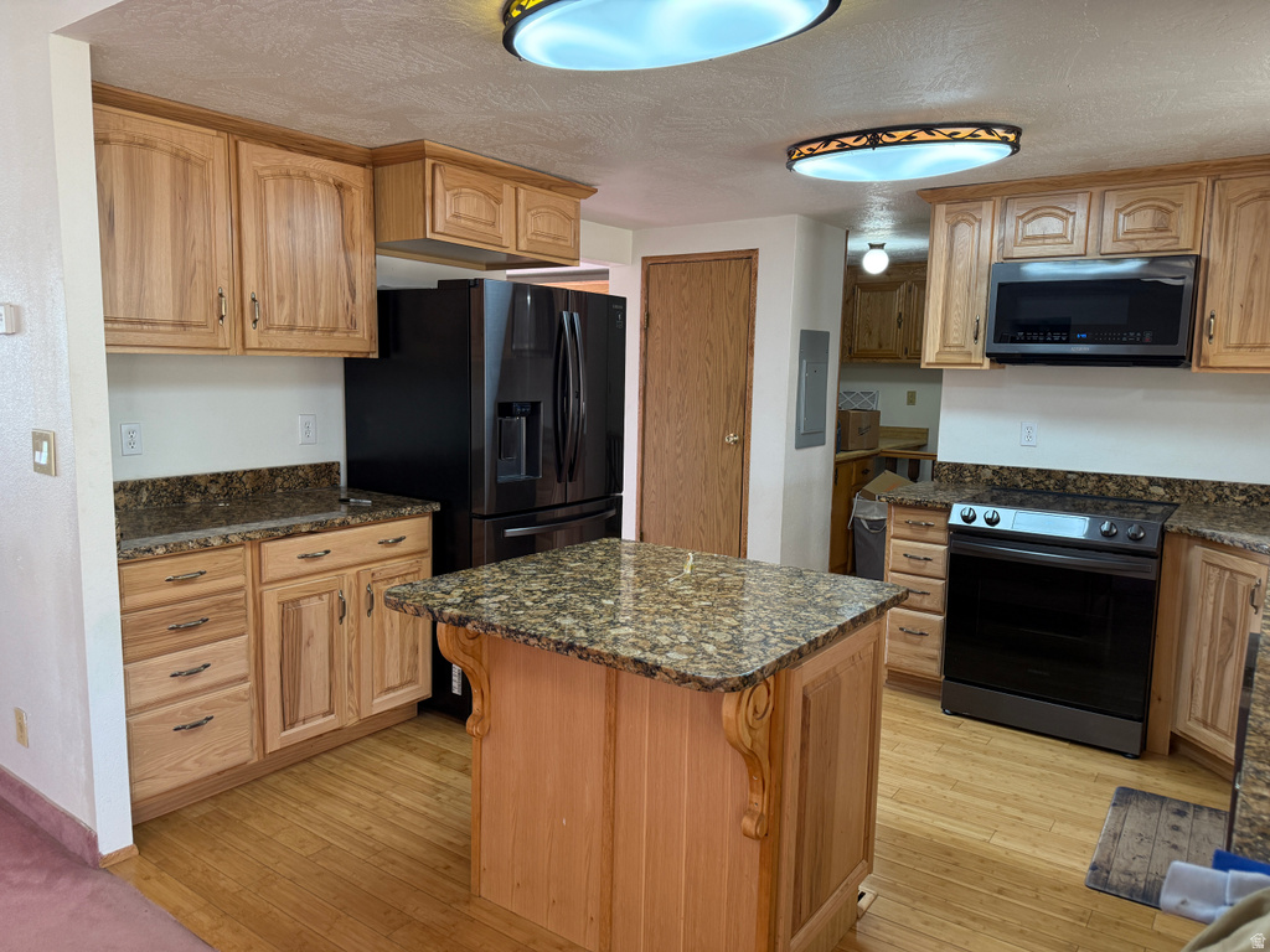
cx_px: 635
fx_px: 881
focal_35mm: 24
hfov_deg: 71.6
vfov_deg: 56.8
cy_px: 476
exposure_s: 1/120
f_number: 1.78
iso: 200
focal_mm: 6.76
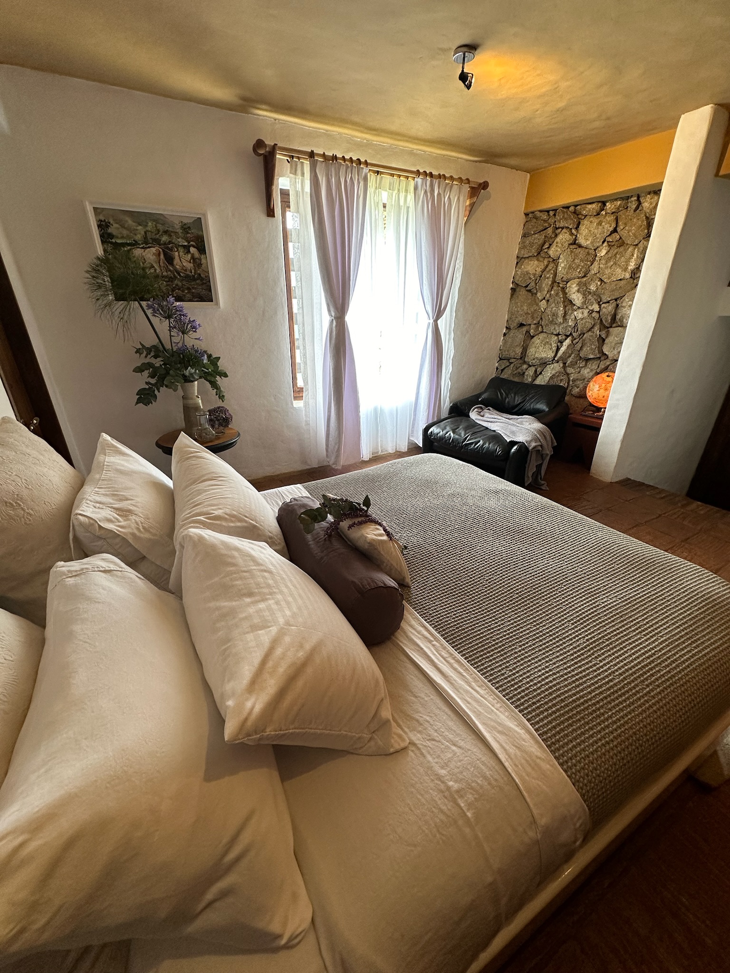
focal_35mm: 14
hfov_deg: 85.7
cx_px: 365
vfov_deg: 102.1
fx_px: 394
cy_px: 486
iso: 160
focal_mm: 2.22
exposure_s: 1/120
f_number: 2.2
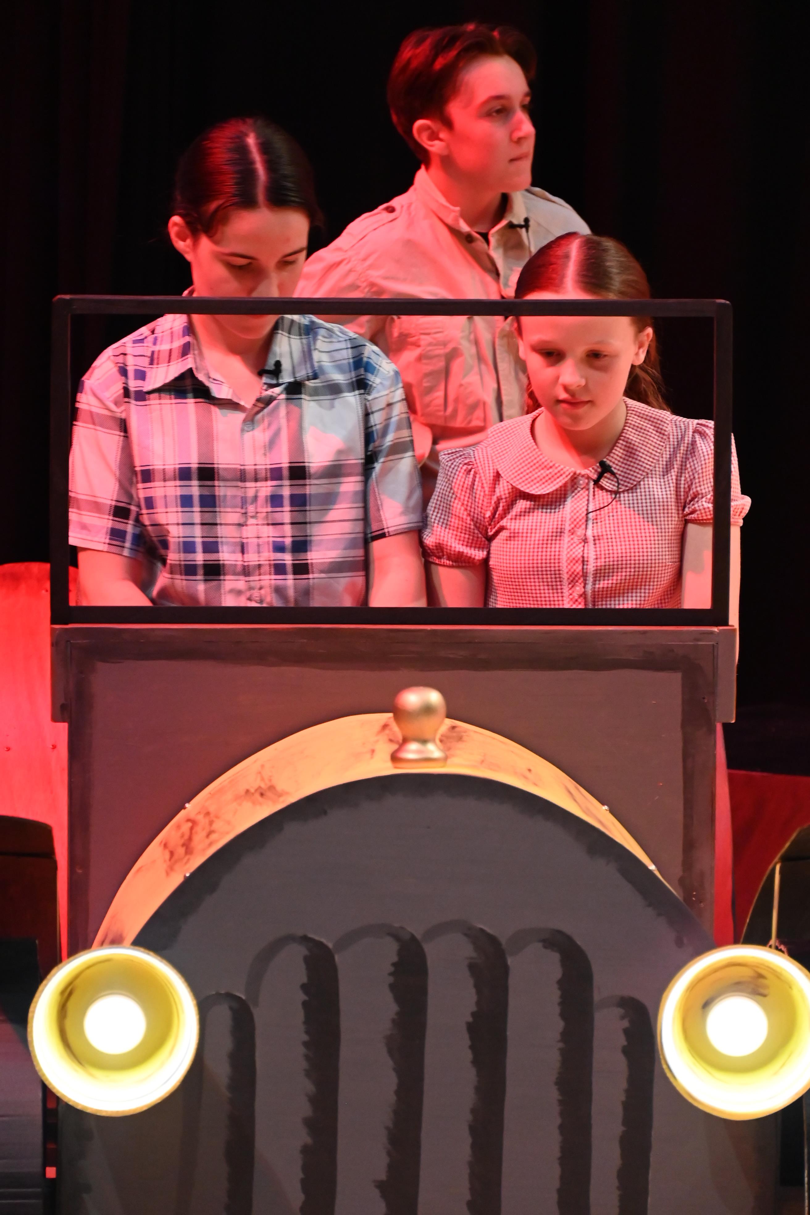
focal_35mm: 150
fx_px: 5062
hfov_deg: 9.1
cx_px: 405
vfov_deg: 13.7
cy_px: 608
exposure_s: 1/60
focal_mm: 100
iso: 4000
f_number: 5.6
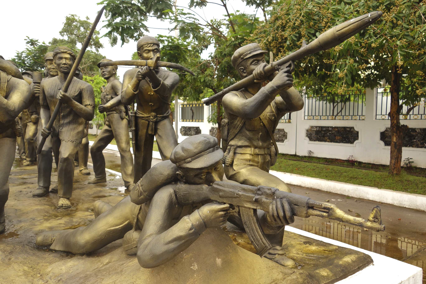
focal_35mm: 28
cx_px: 213
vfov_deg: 46.4
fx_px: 331
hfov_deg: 65.5
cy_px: 142
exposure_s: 1/200
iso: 125
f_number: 3.5
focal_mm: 10.4
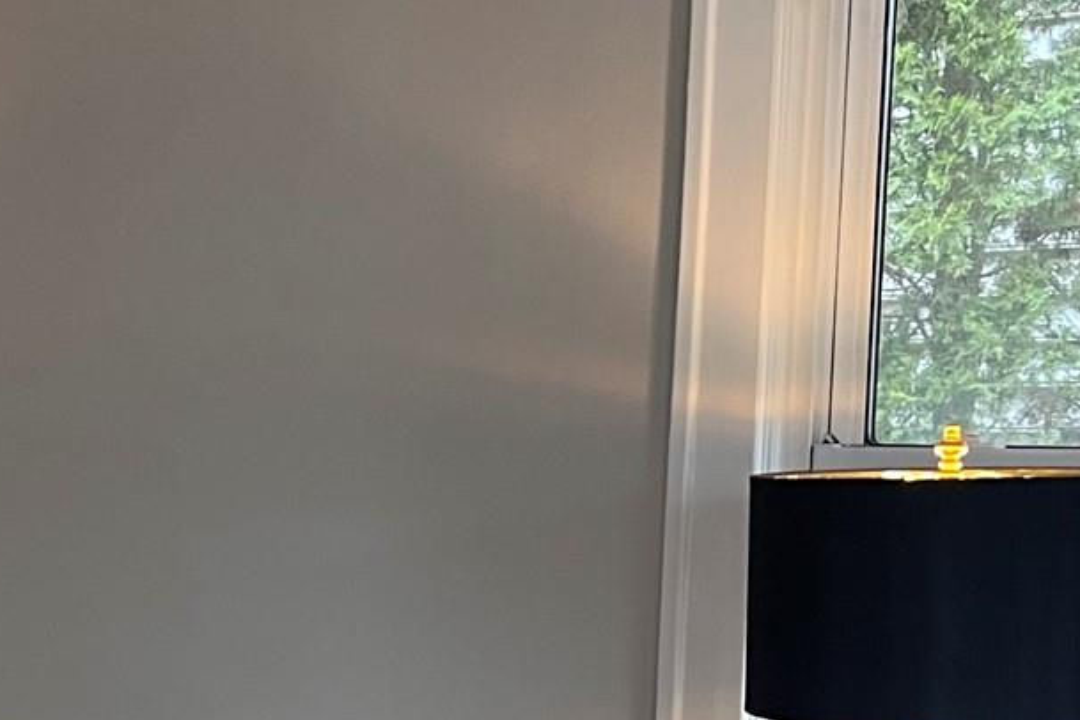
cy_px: 736
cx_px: -225
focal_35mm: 91
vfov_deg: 14.8
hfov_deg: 20.8
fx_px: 2730
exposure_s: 1/60
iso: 250
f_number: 1.5
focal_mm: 5.7
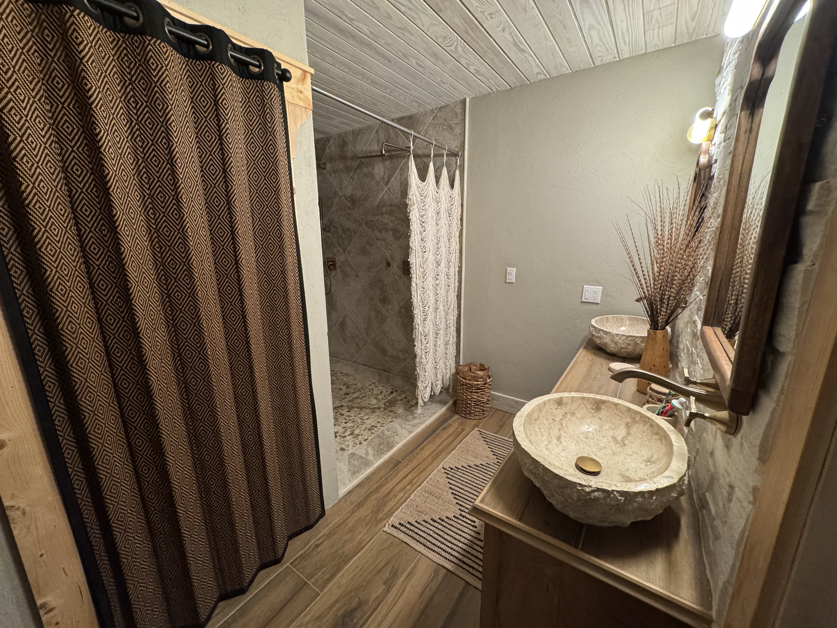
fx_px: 339
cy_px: 314
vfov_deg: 85.7
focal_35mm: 14
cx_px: 418
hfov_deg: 102.1
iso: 400
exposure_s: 1/60
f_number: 2.2
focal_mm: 2.22
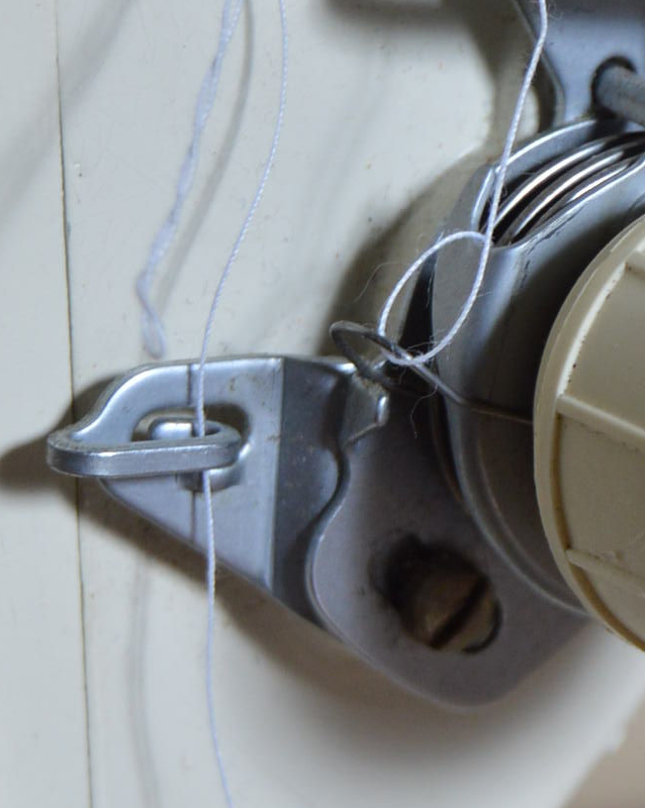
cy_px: 882
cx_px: 296
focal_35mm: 249
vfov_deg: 7.7
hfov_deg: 6.2
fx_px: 5946
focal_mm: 48
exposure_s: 1/100
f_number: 6.3
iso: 400
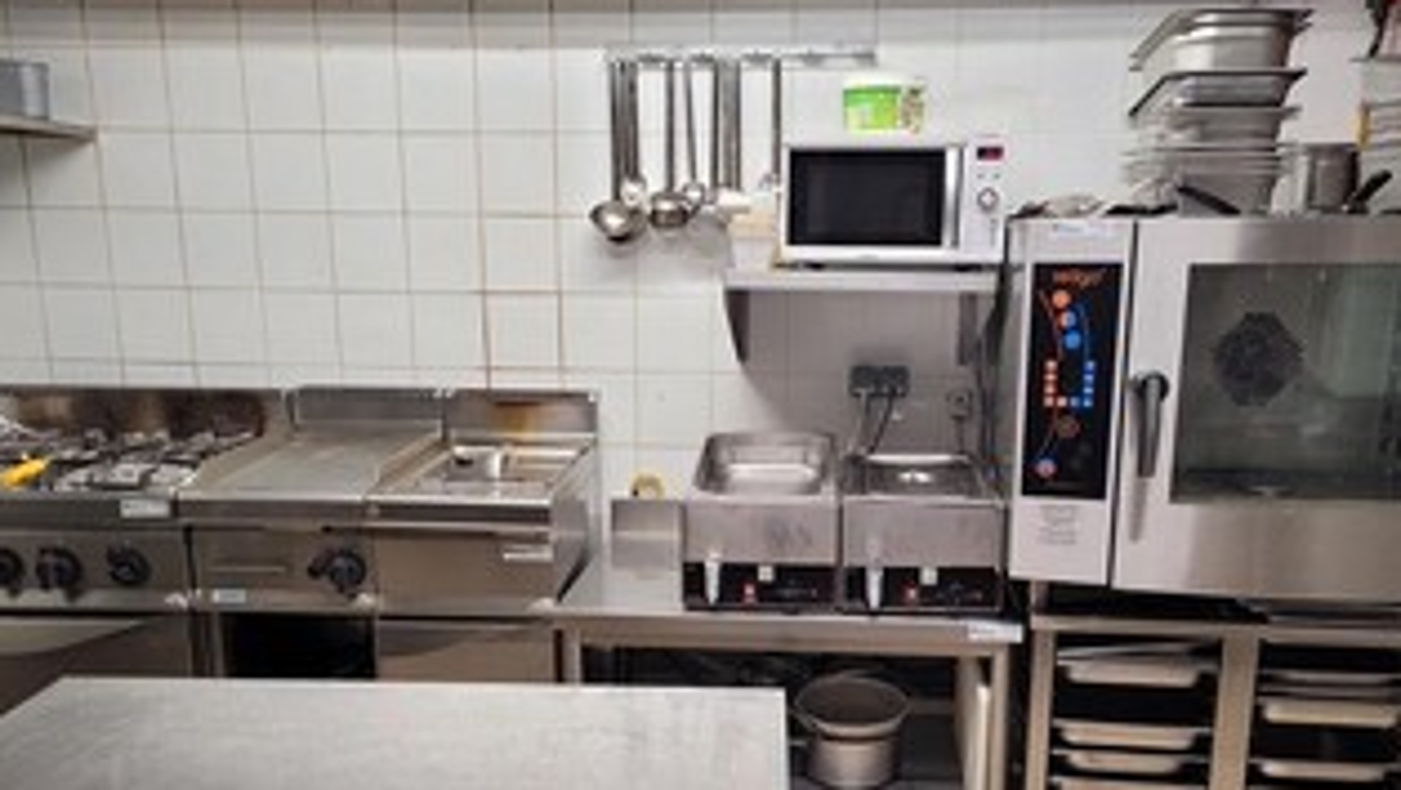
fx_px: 1189
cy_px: 531
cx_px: 707
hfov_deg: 61.0
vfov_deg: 36.3
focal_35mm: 32
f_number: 1.8
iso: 160
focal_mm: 5.4
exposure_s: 1/100
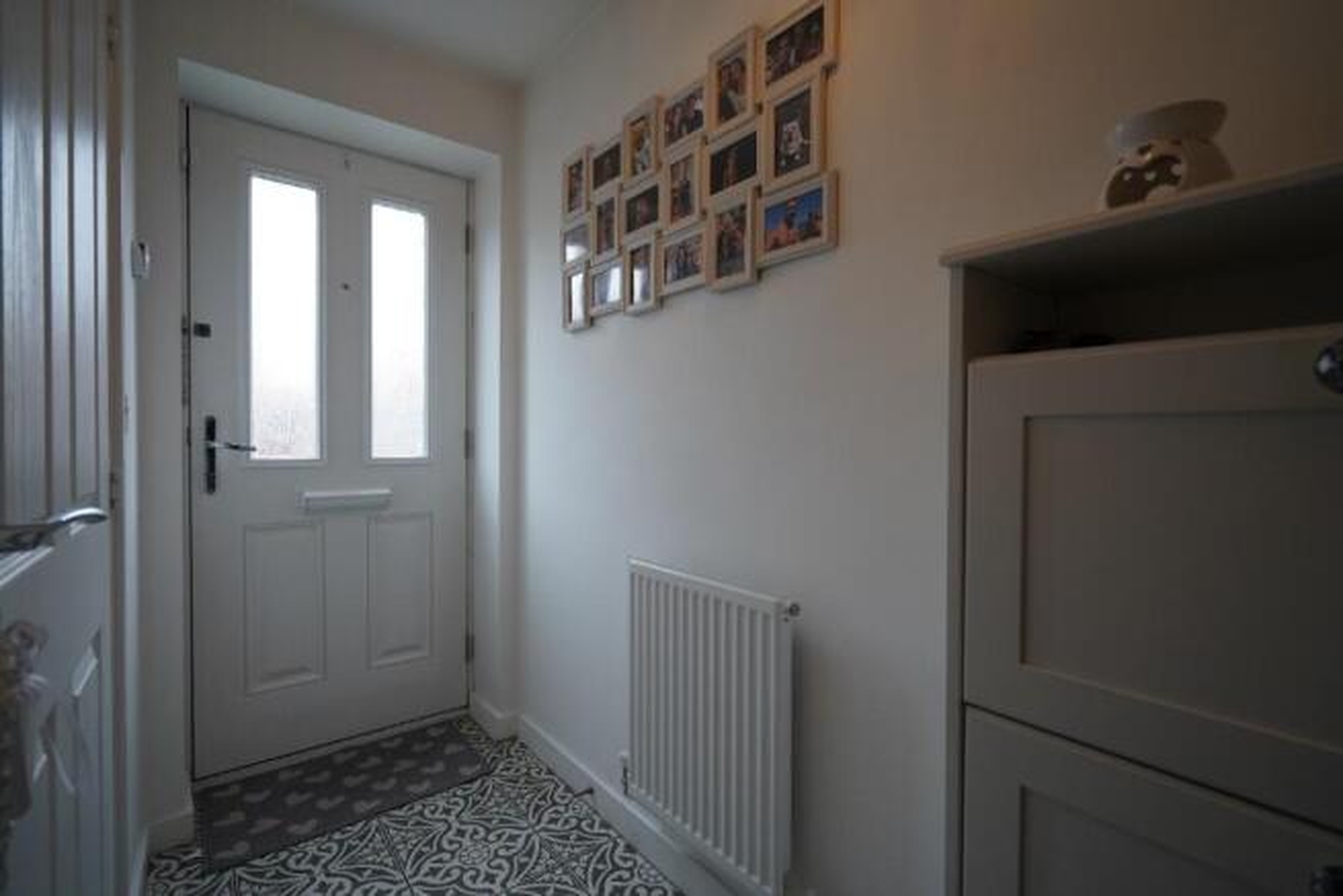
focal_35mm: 16
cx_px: 672
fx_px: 597
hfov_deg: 96.7
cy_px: 448
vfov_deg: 73.8
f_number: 4
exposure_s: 1/160
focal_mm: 16
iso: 500
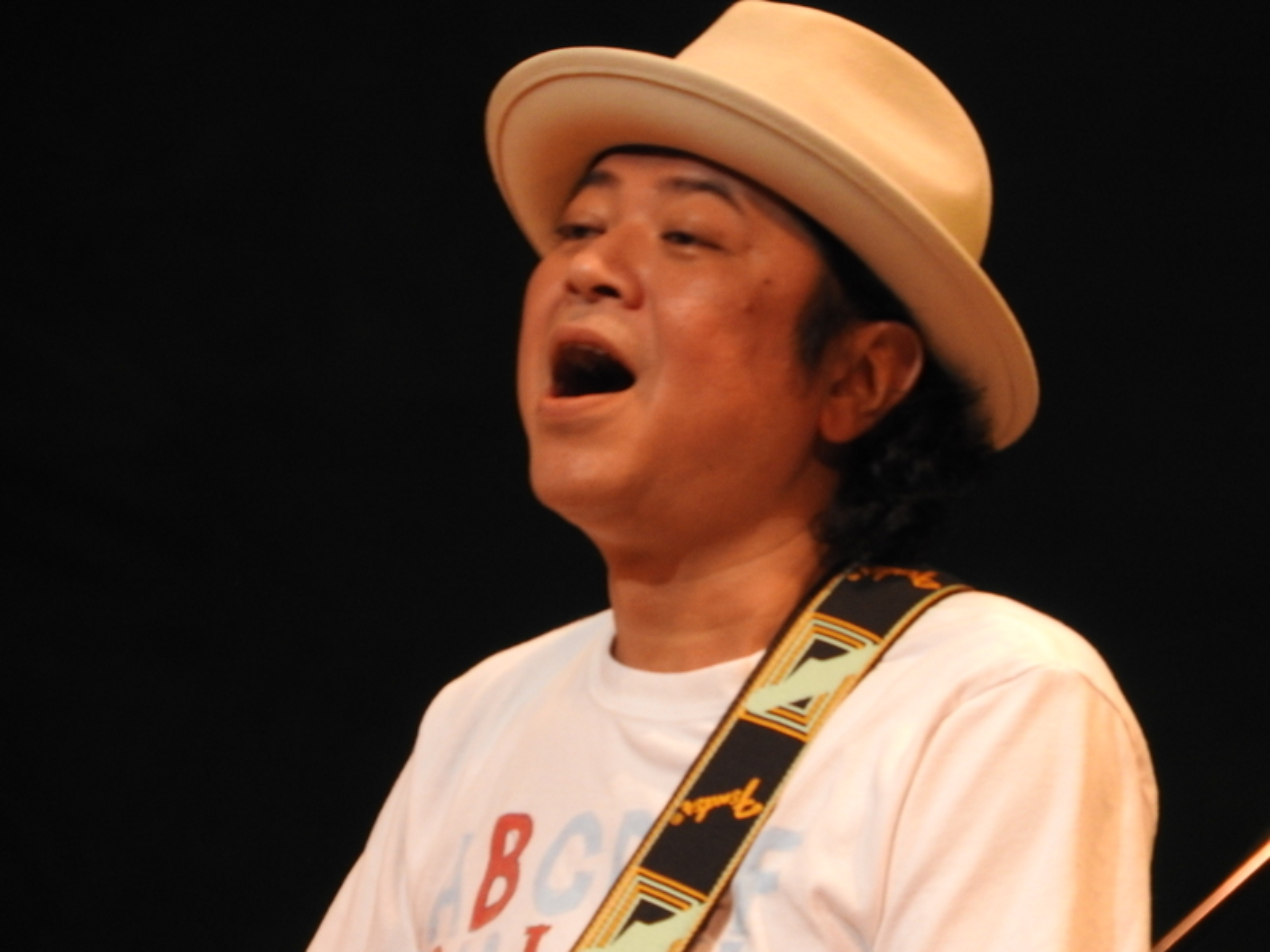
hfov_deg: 4.0
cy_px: 476
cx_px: 635
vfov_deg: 3.0
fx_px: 18344
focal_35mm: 500
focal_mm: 89.6
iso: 400
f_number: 5.6
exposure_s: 1/250
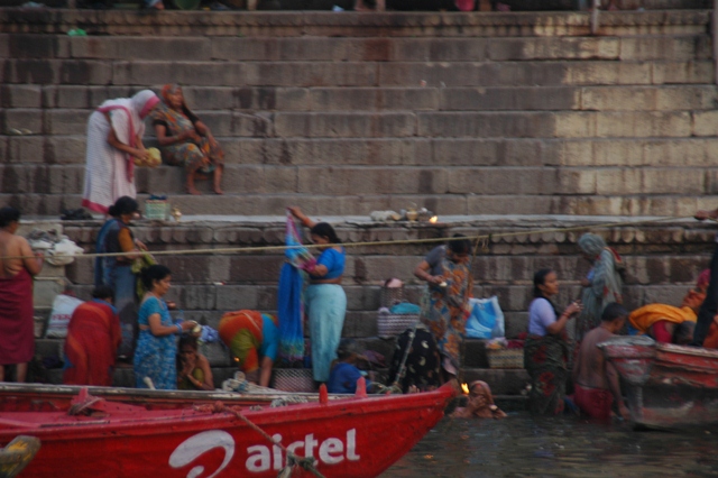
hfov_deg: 6.9
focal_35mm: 300
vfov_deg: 4.6
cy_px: 239
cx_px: 359
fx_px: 5980
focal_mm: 200
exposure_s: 1/25
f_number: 6.3
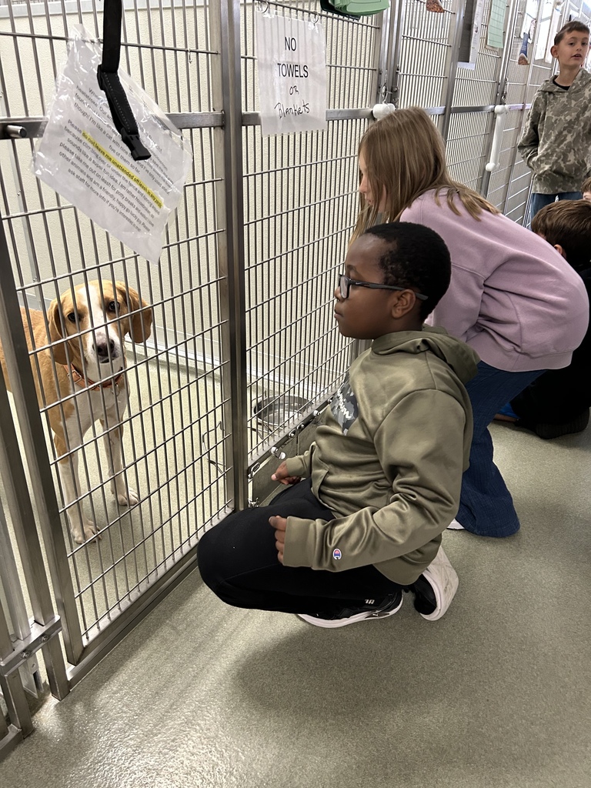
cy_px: 394
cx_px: 296
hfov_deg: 53.1
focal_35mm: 26
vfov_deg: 67.3
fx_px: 592
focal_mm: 5.7
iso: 320
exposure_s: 1/60
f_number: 1.5
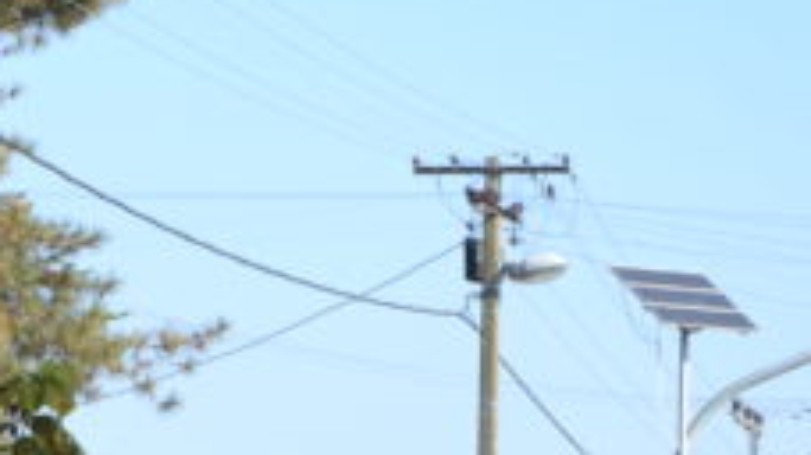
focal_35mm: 239
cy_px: 603
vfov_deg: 5.1
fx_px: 5132
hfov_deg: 9.0
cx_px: -68
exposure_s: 1/160
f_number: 6.3
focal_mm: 45
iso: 100
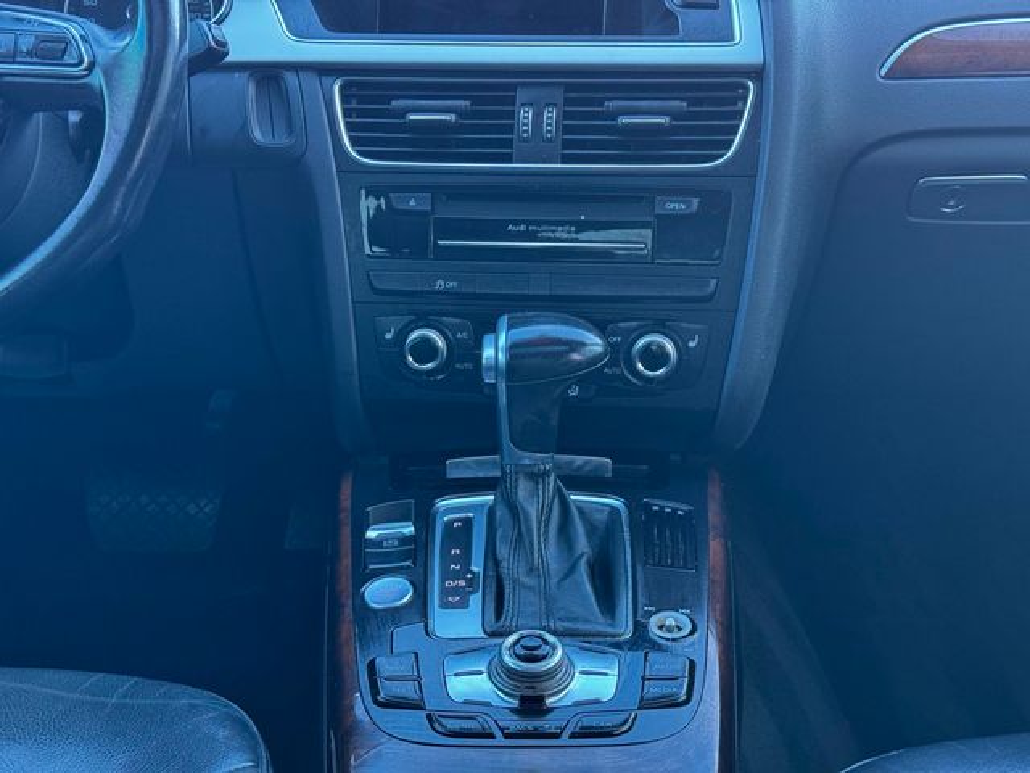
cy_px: 386
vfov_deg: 30.3
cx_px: 515
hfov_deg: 39.7
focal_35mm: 48
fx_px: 1428
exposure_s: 1/54
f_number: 1.78
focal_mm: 6.76
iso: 250
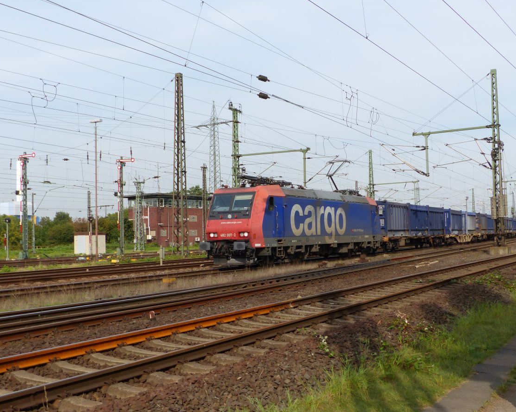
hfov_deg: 43.8
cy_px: 206
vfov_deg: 35.7
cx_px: 256
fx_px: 641
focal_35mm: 42
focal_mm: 7.1
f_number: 4
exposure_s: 1/800
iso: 100
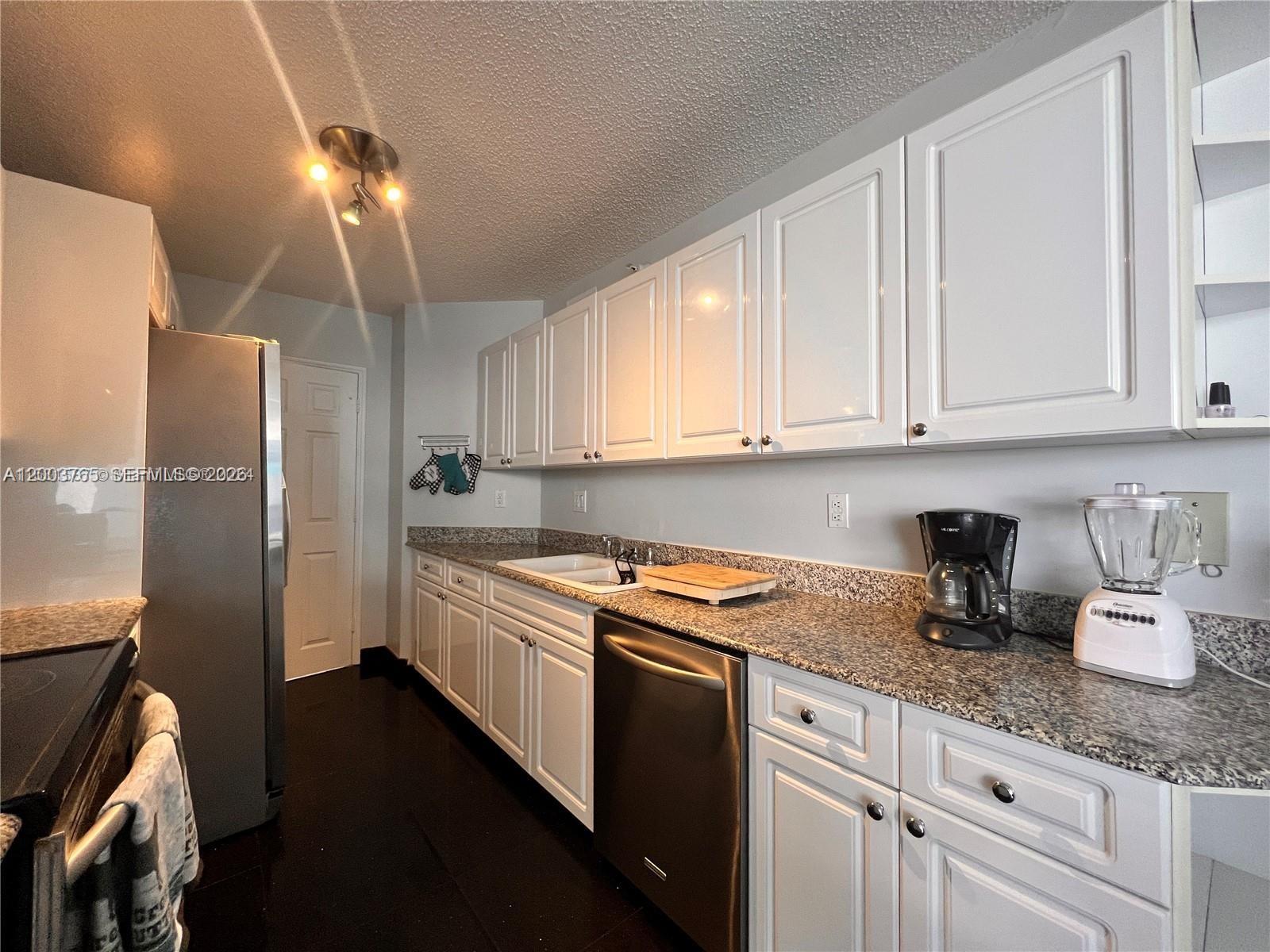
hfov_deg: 106.2
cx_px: 635
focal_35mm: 13
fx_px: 477
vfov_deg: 89.9
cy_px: 476
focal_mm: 1.57
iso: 160
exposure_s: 1/120
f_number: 1.8
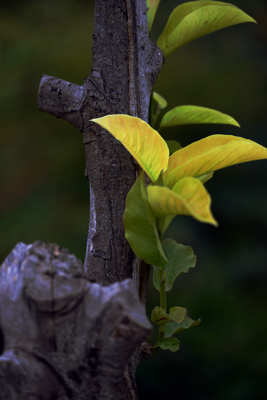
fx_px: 2224
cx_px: 134
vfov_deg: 10.3
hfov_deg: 6.9
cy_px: 200
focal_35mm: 200
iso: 100
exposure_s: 1/250
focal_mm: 200
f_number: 3.5
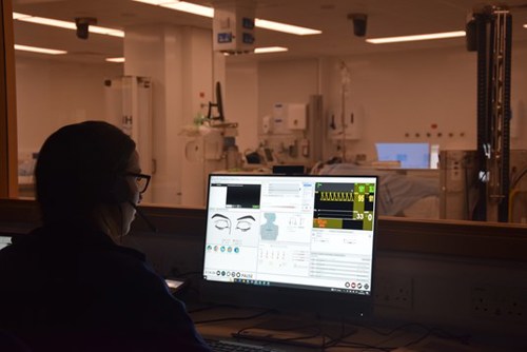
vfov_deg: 22.7
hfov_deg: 33.4
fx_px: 879
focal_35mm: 60
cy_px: 176
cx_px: 264
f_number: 4.5
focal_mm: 40
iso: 1100
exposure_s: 1/60
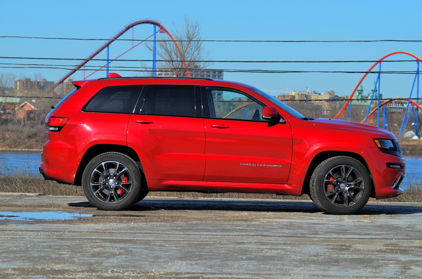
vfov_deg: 9.1
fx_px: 1755
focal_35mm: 150
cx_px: 211
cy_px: 140
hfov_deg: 13.7
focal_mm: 100
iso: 200
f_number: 7.1
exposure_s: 1/800
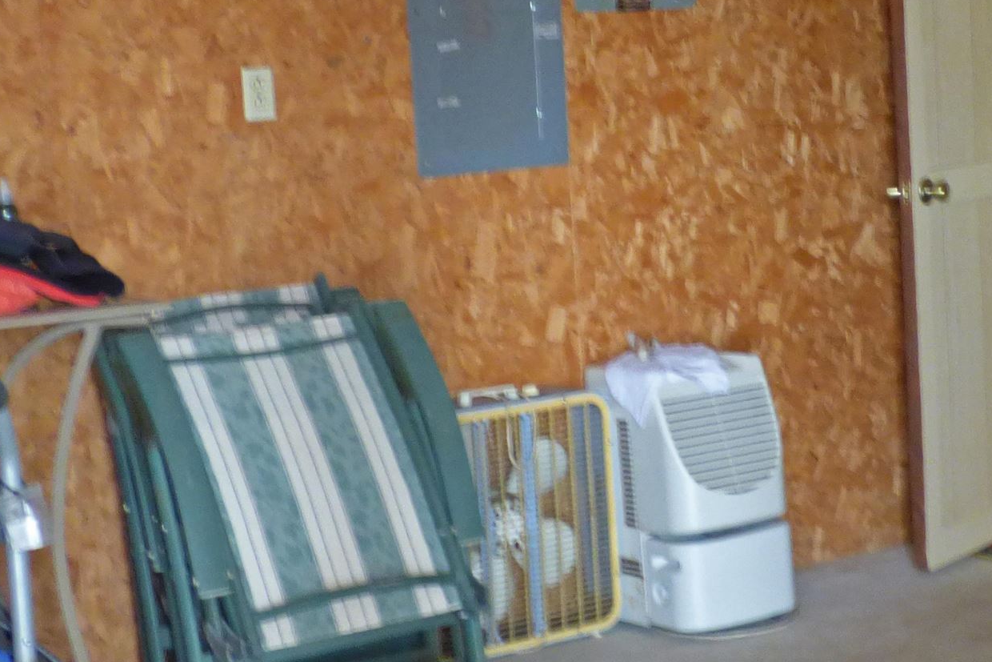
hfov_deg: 23.6
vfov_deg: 16.1
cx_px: 770
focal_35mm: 85
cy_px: 266
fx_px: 2342
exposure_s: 1/10
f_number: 3.4
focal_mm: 5.78
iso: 400
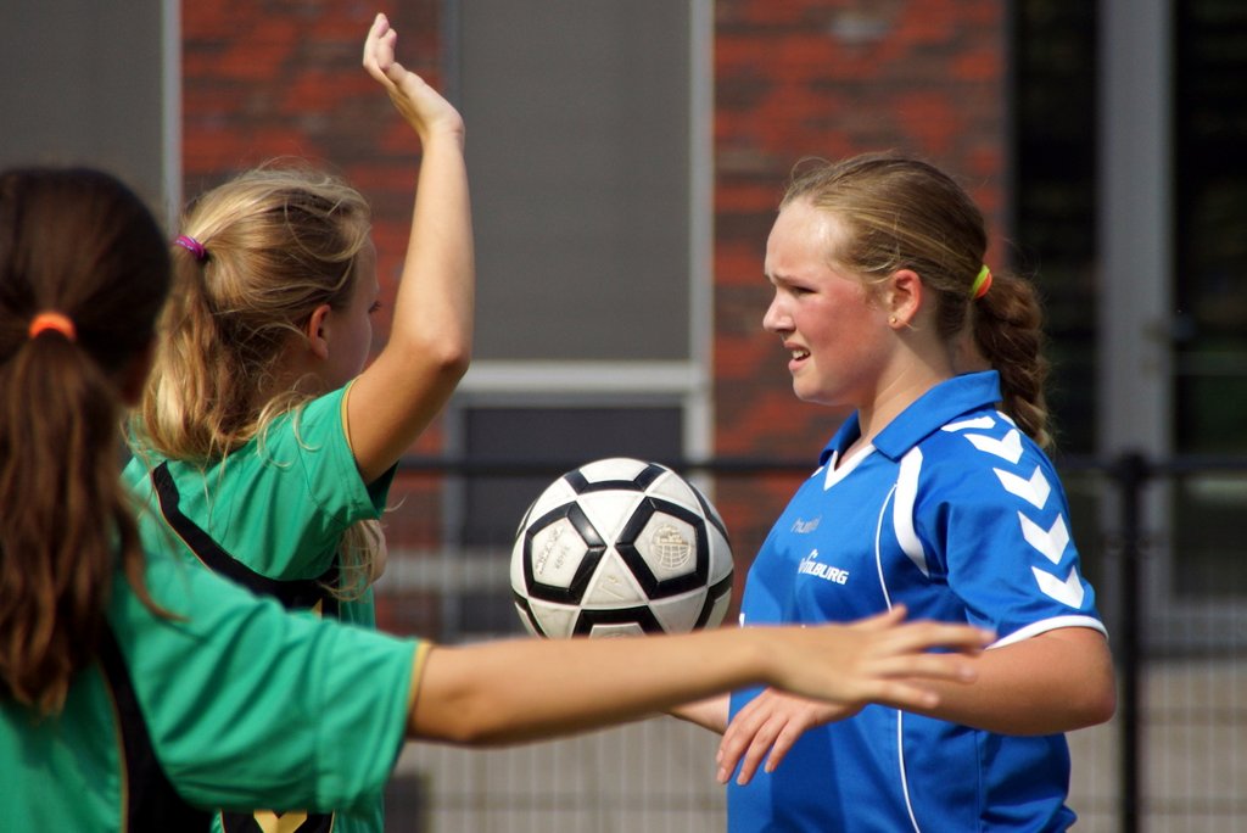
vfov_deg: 3.7
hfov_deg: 5.5
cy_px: 416
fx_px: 12996
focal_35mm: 375
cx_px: 624
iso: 400
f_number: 6.3
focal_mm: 250
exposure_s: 1/2000
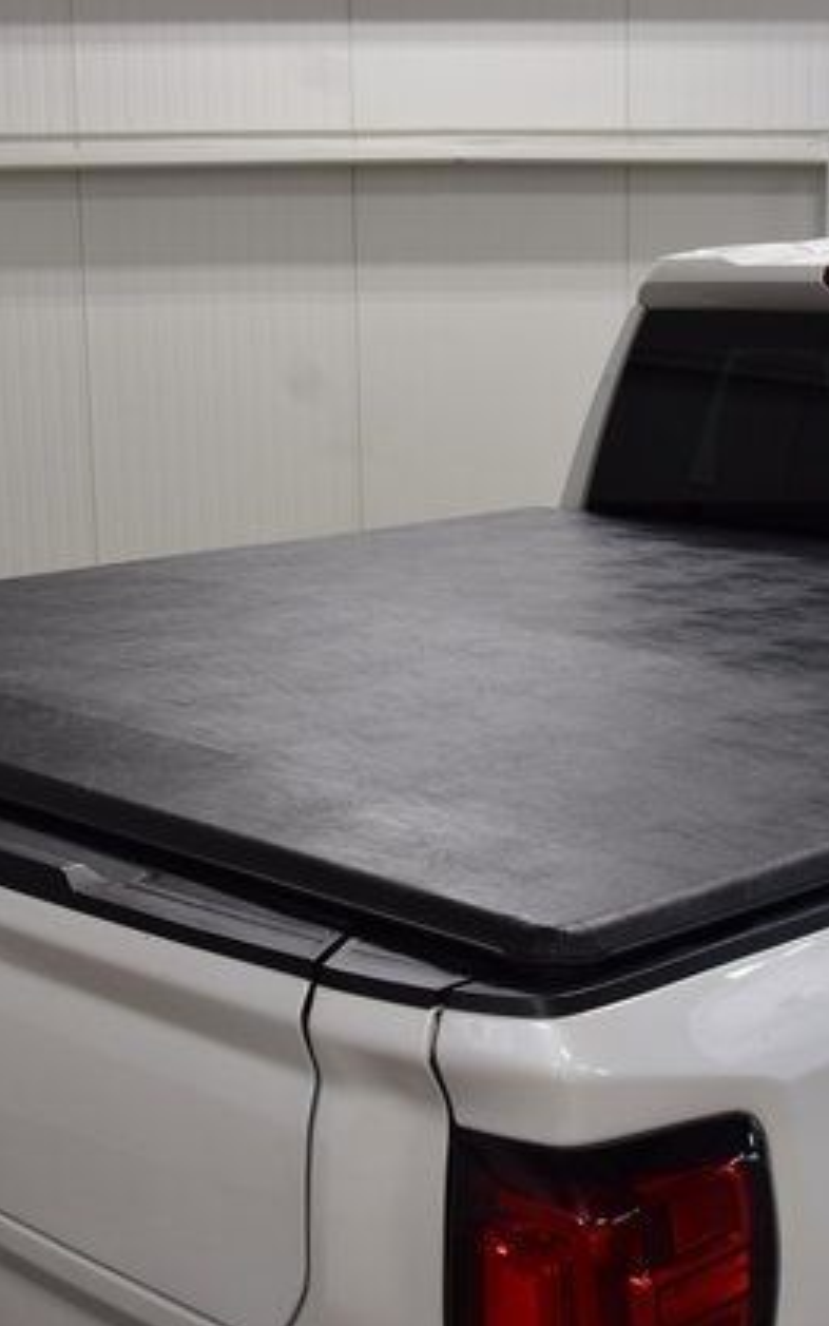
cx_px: 551
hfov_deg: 23.1
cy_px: 666
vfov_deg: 36.3
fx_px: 2024
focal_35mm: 56
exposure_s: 1/30
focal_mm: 24
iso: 400
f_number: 7.1
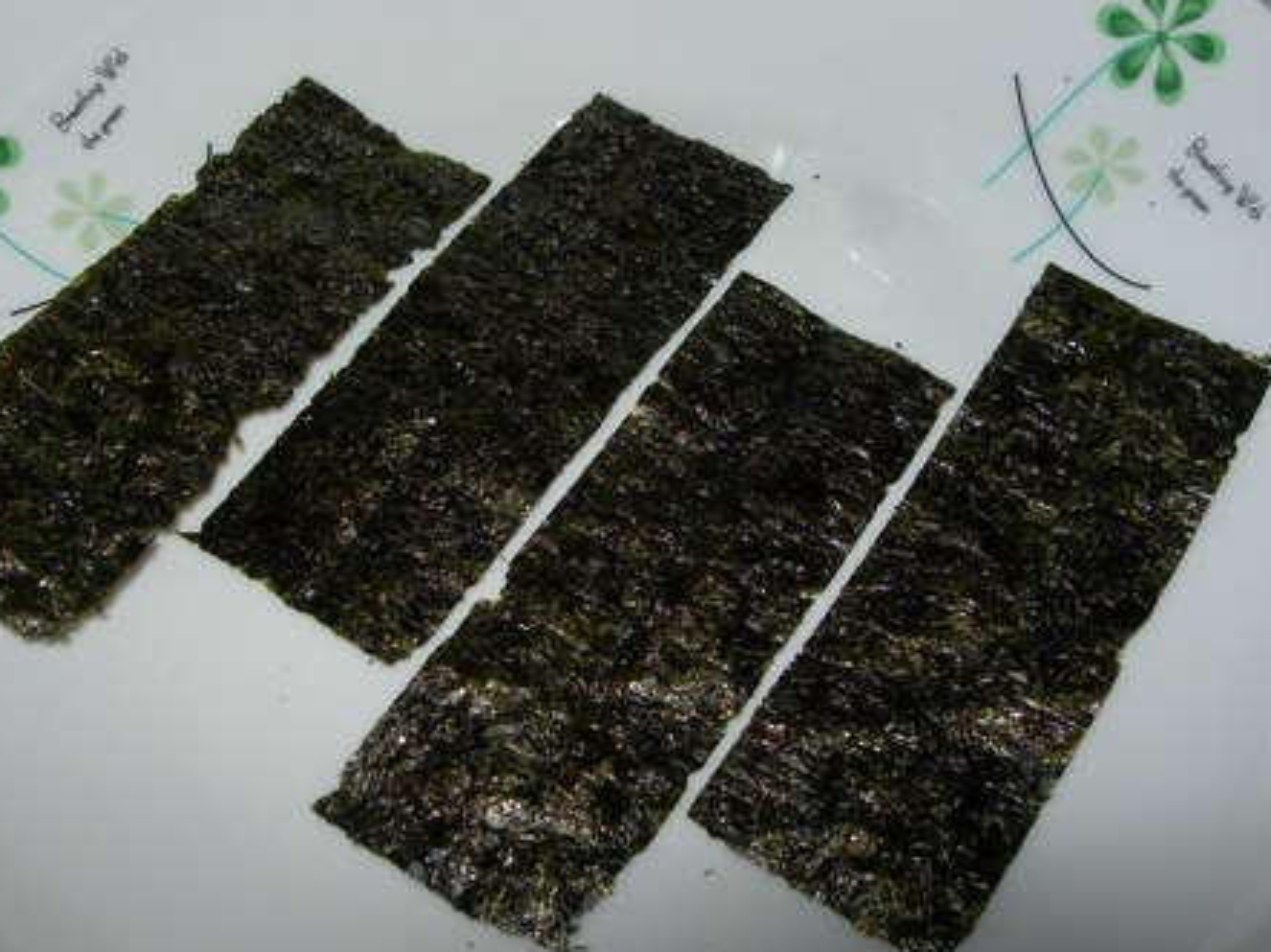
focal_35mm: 43
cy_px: 441
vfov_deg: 33.6
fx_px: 1578
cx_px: 641
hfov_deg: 43.9
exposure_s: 1/60.1
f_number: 4.8
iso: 50
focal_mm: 7.8
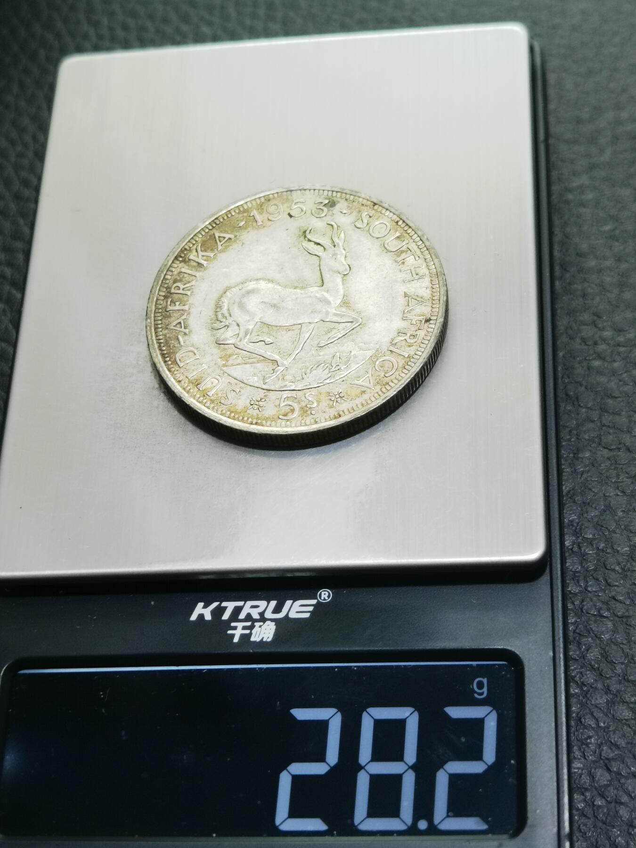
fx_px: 1494
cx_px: 318
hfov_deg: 24.0
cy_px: 424
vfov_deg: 31.7
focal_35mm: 61
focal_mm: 6.67
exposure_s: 1/100
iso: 125
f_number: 1.9
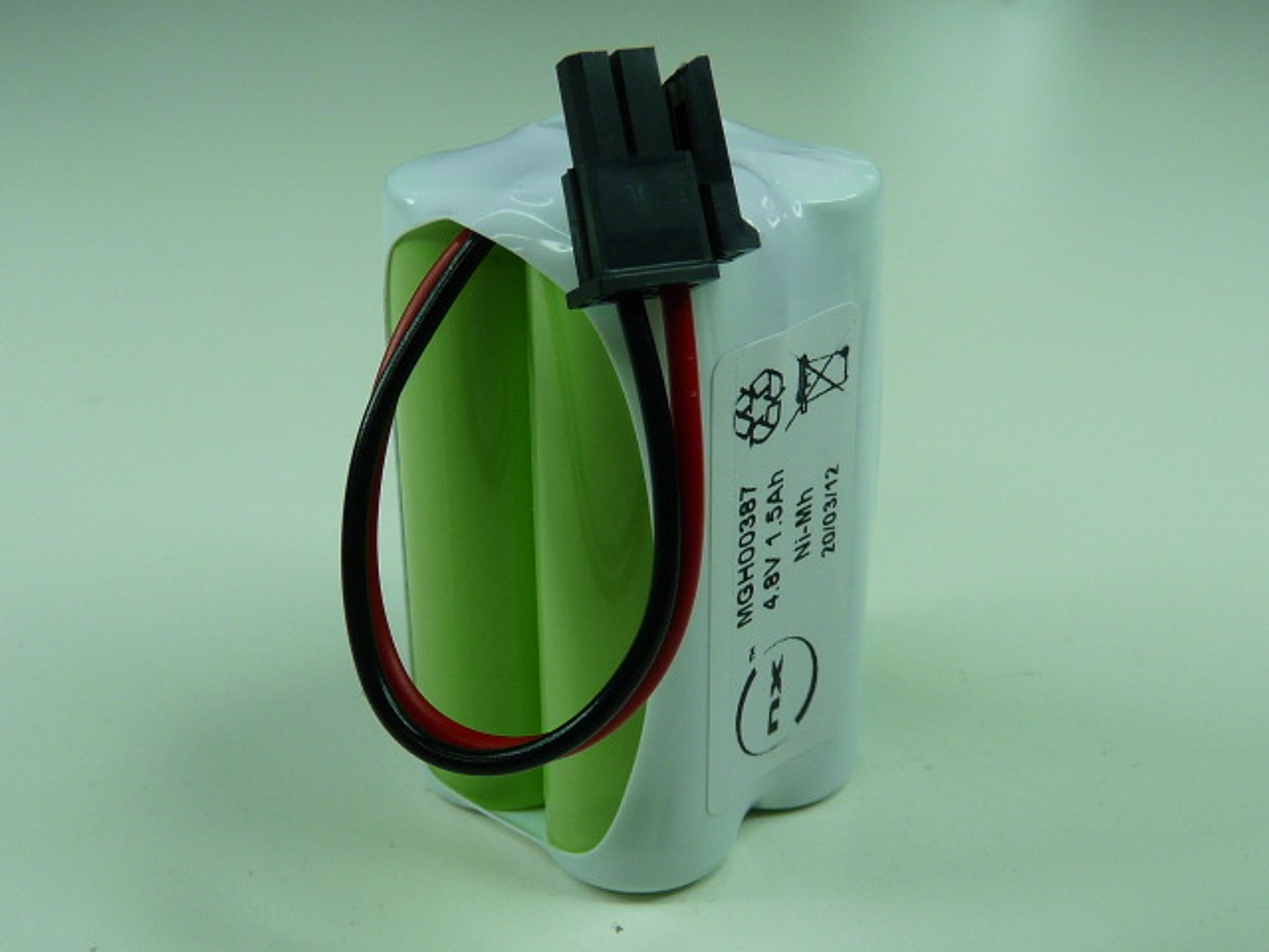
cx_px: 634
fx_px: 1796
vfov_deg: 29.7
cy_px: 476
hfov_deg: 38.9
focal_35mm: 49
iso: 100
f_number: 3.2
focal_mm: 4.8
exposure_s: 1/100
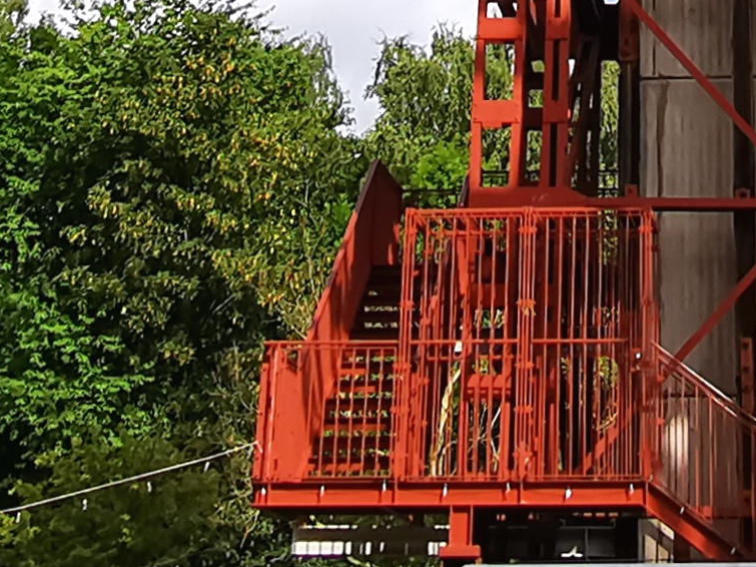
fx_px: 2336
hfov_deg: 18.1
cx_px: 676
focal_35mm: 107
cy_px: -635
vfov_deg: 12.0
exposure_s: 1/1151
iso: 50
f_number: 2.2
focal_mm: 2.35
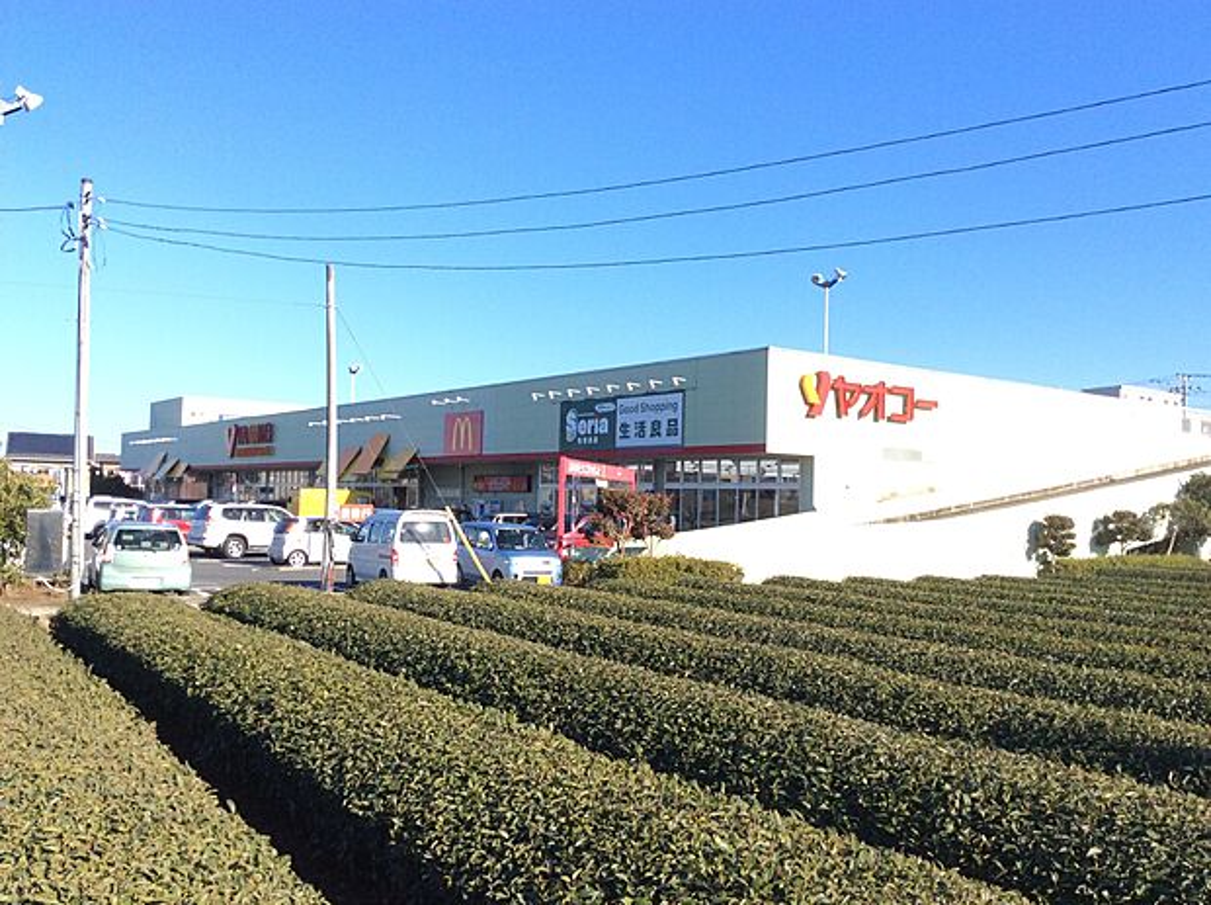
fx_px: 1118
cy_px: 452
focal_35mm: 32
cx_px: 606
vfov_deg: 44.1
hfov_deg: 56.9
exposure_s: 1/1021
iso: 32
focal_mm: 3.3
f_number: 2.4
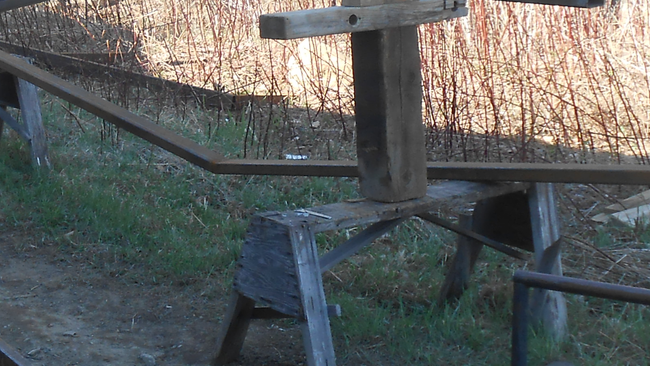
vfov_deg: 12.9
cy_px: 171
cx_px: -74
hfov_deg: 21.5
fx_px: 1620
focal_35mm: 94
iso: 80
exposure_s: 1/125
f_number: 3.8
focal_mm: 5.3
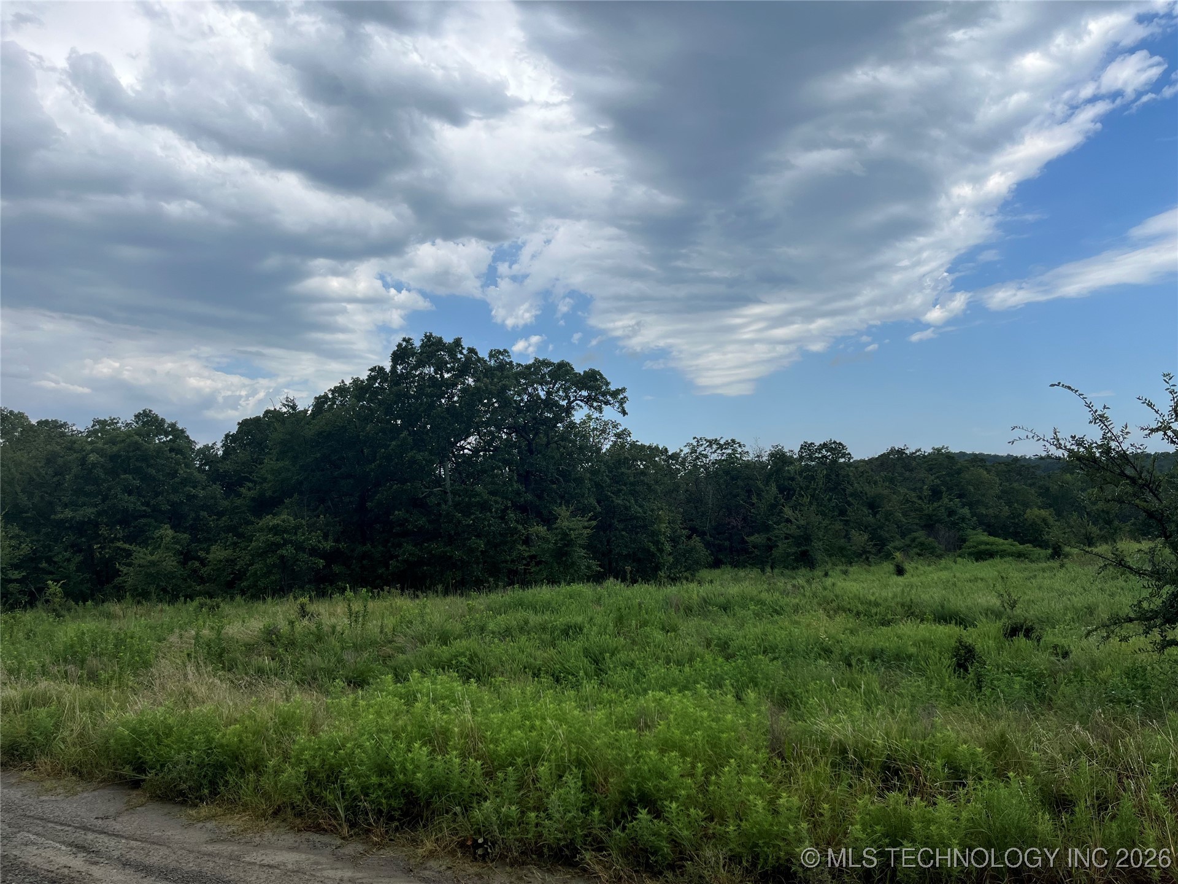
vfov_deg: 53.1
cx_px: 589
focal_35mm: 26
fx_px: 885
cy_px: 442
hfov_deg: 67.3
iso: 50
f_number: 1.6
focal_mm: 5.1
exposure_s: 1/2571
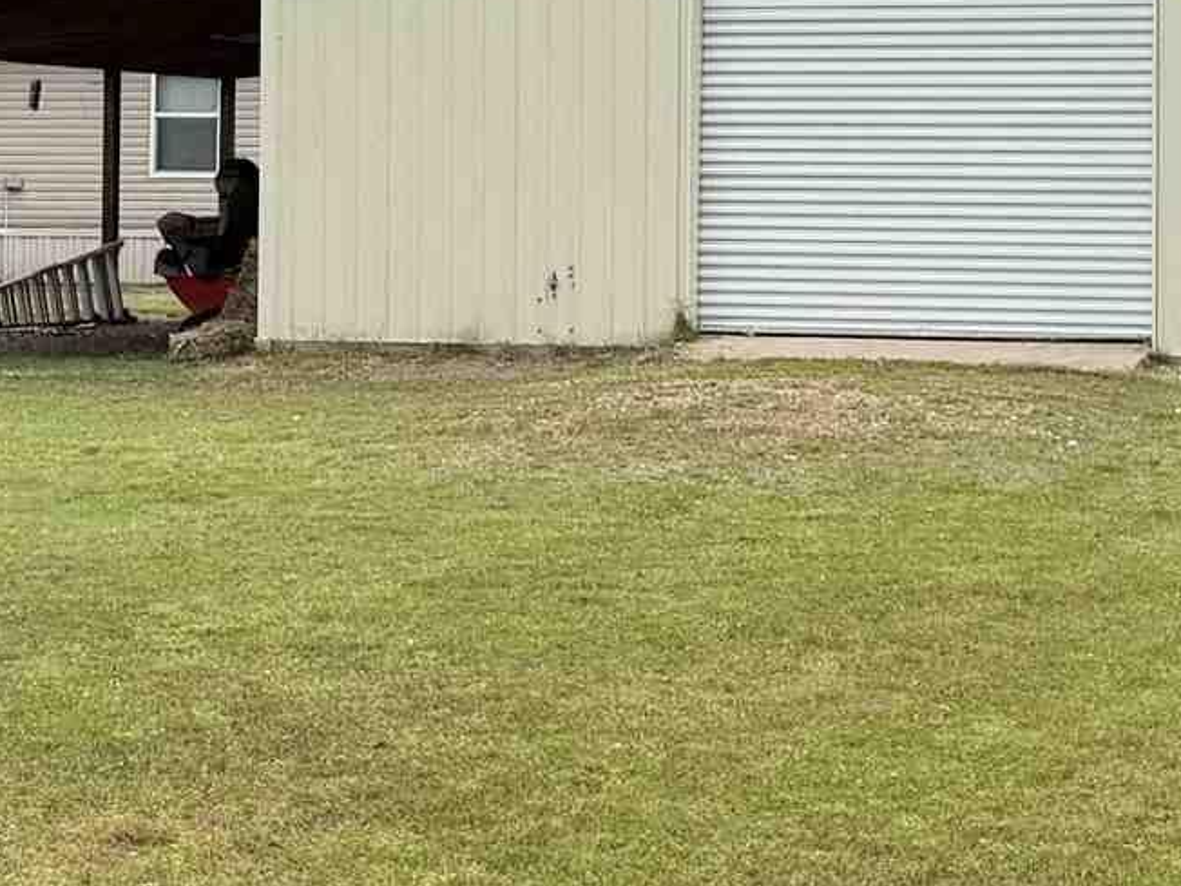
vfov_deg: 13.0
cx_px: 601
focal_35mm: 113
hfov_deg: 17.4
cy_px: 120
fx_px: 3855
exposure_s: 1/2370
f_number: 1.78
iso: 100
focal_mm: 6.76
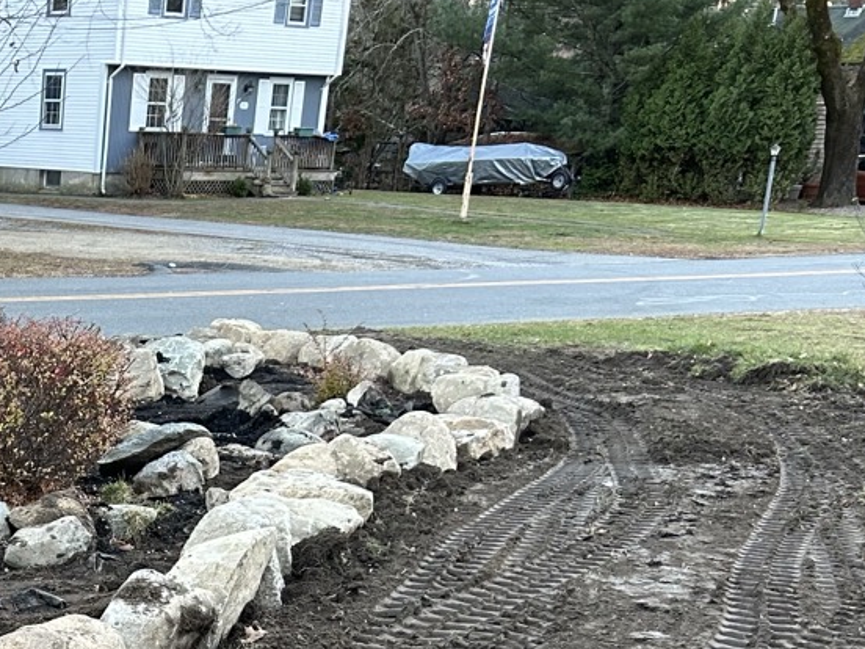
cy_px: 756
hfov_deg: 26.7
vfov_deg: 20.9
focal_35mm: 66
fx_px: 1649
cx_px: -121
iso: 125
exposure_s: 1/121
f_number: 1.5
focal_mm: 5.7
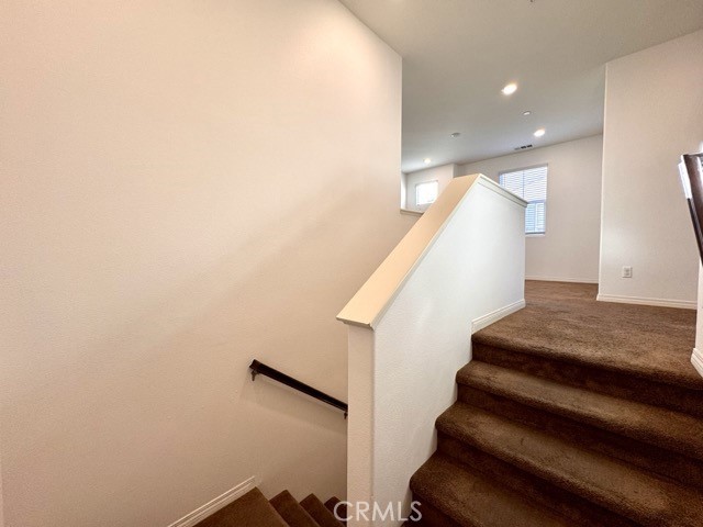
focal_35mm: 14
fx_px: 284
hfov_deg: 102.1
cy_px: 264
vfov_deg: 85.7
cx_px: 352
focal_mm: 2.22
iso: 100
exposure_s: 1/120
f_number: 2.2
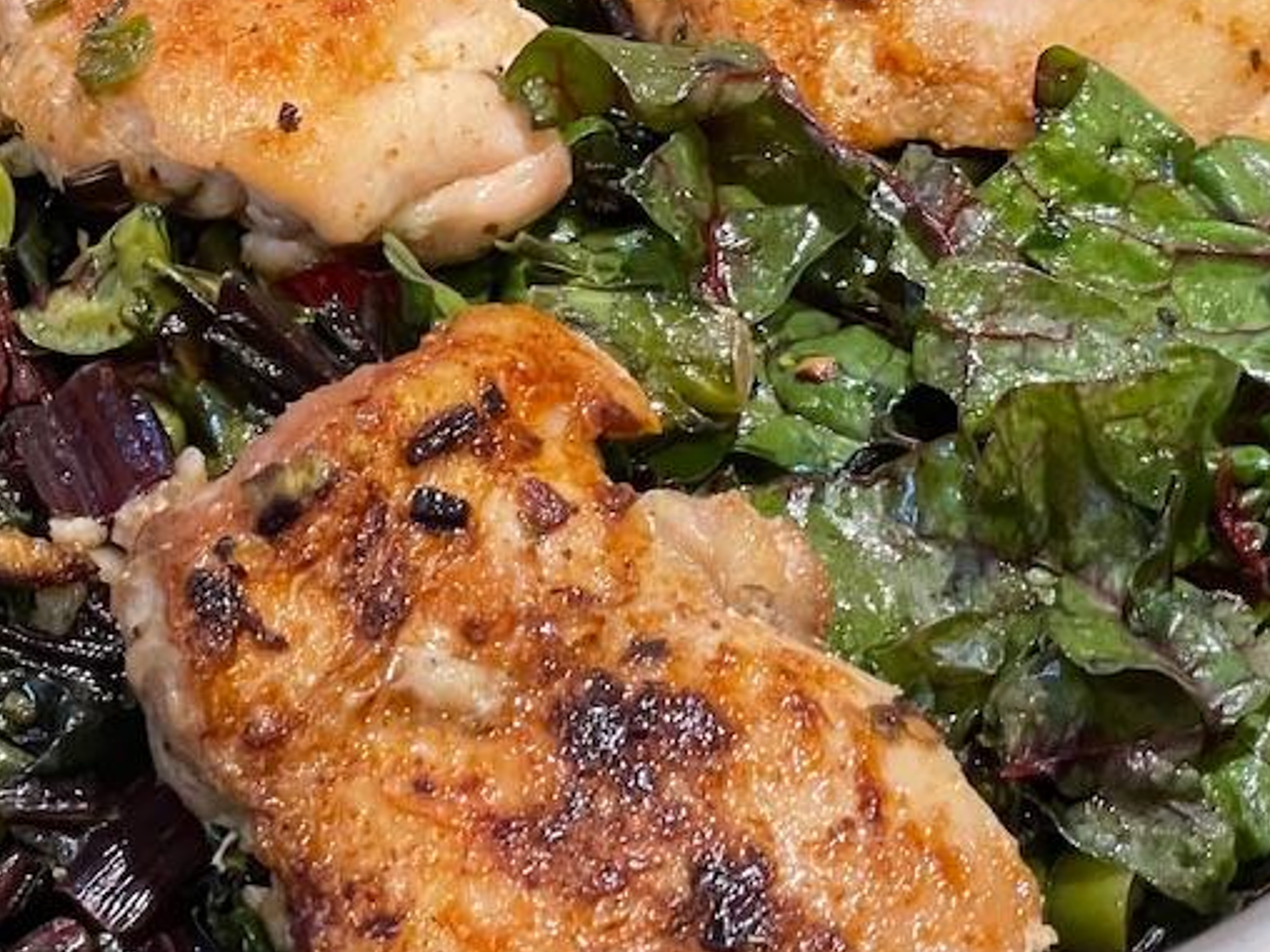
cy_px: 82
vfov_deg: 11.2
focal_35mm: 131
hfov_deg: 14.9
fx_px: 4806
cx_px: 115
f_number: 2
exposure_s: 1/60
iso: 320
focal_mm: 6
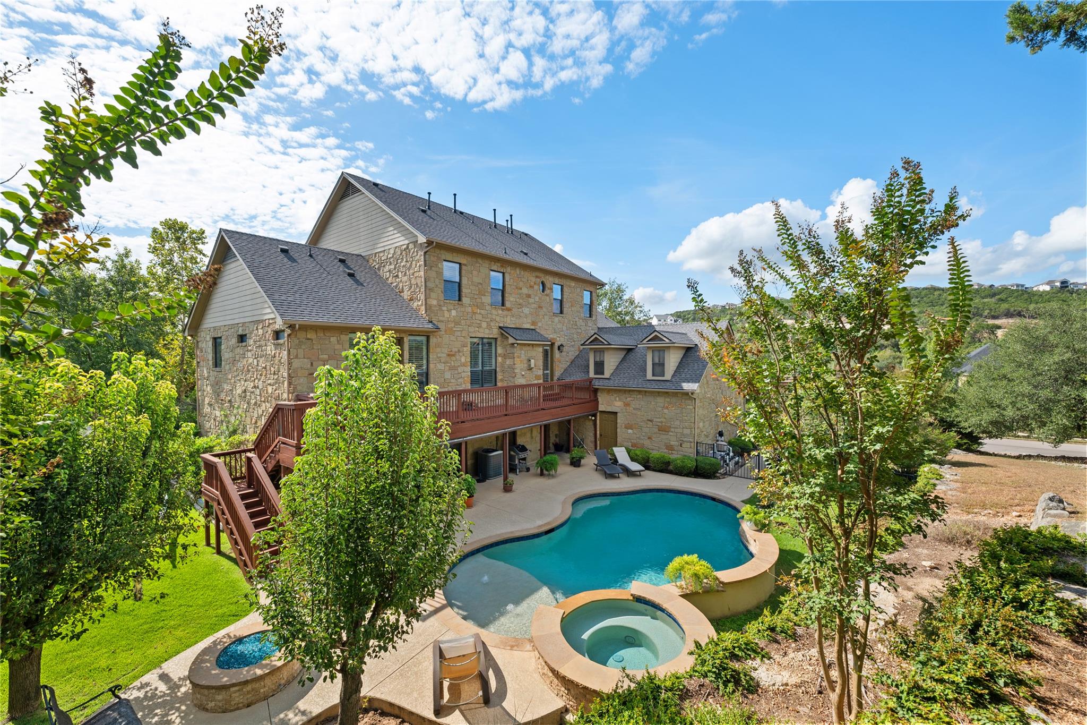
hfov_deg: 104.3
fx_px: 423
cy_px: 362
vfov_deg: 81.2
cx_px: 544
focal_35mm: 14
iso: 250
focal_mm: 14
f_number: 8
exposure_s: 1/80
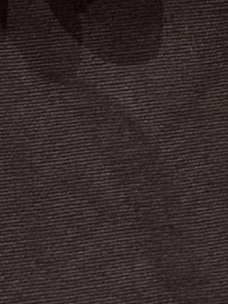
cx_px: 340
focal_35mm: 344
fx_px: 3022
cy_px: -283
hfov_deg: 4.3
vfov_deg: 5.6
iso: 125
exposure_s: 1/100
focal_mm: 6.76
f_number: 1.78
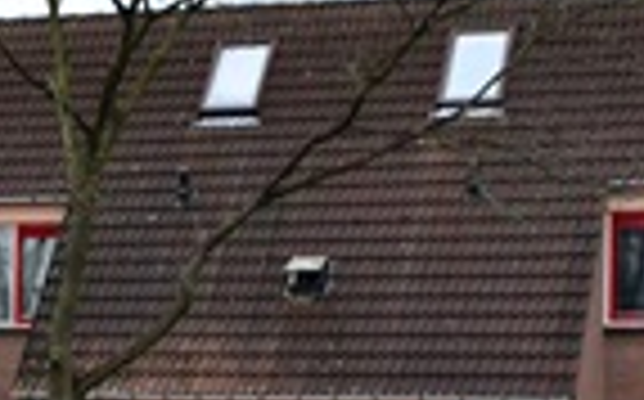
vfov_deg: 8.1
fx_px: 2807
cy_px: 346
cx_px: -554
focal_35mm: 160
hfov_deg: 11.9
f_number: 8
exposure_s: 1/3200
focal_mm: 25
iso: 3200
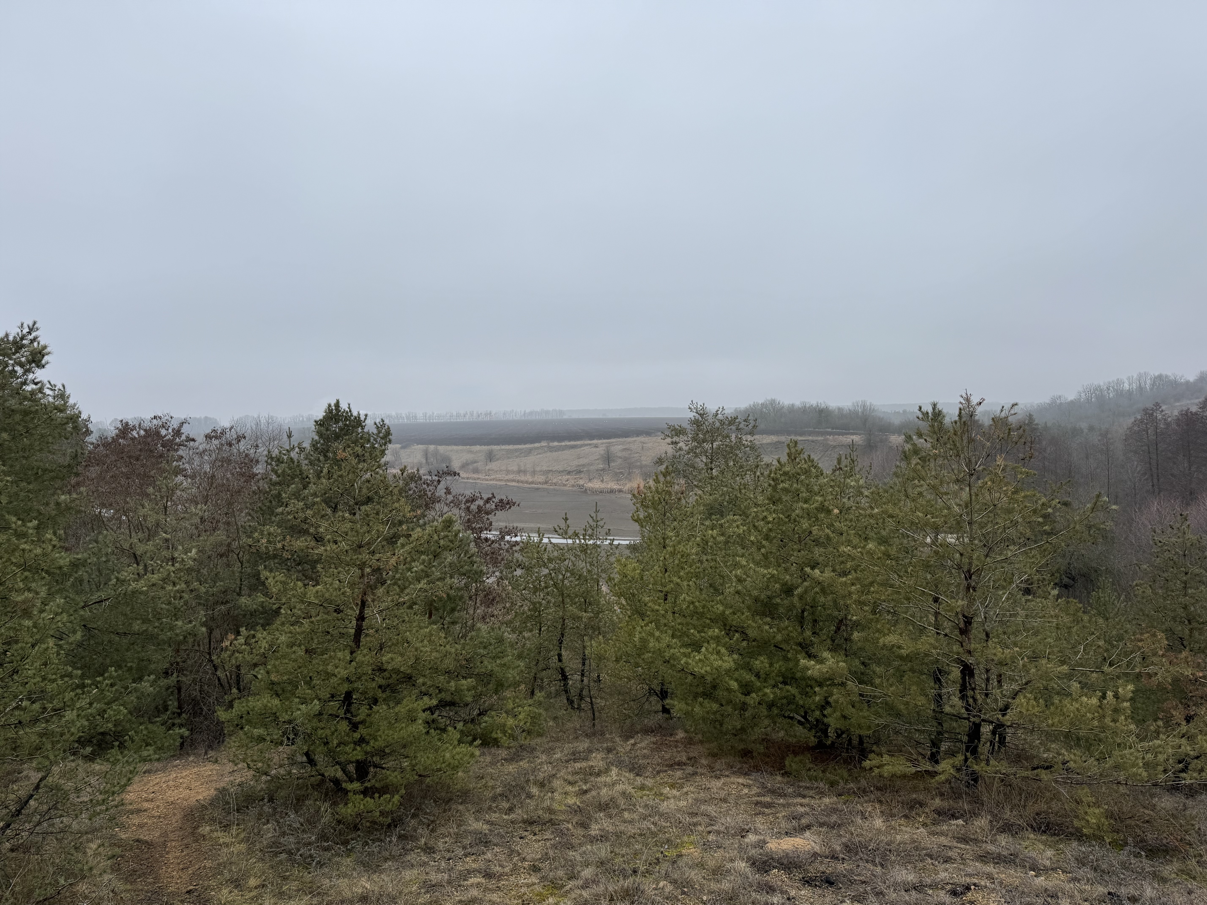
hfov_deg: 71.6
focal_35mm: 24
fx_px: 837
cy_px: 452
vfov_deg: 56.8
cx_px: 604
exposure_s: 1/1285
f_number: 1.78
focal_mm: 6.76
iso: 80
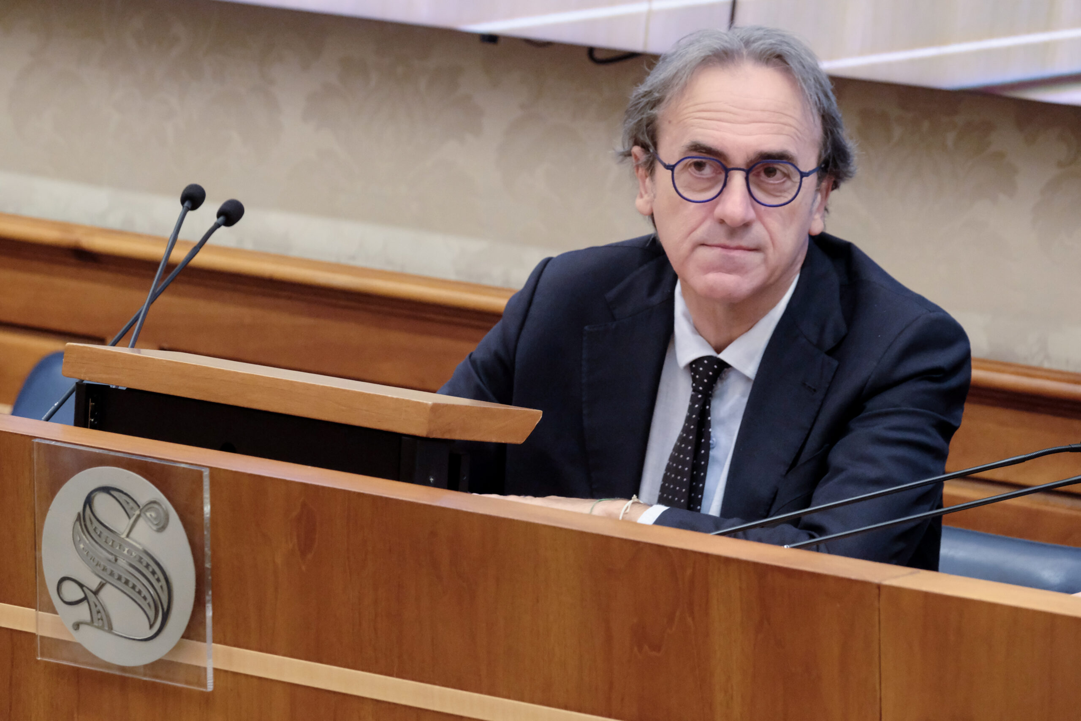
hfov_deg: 8.0
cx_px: 540
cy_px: 360
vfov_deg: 5.4
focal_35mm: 256
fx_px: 7687
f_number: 5.6
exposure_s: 1/125
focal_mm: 170.5
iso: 6400
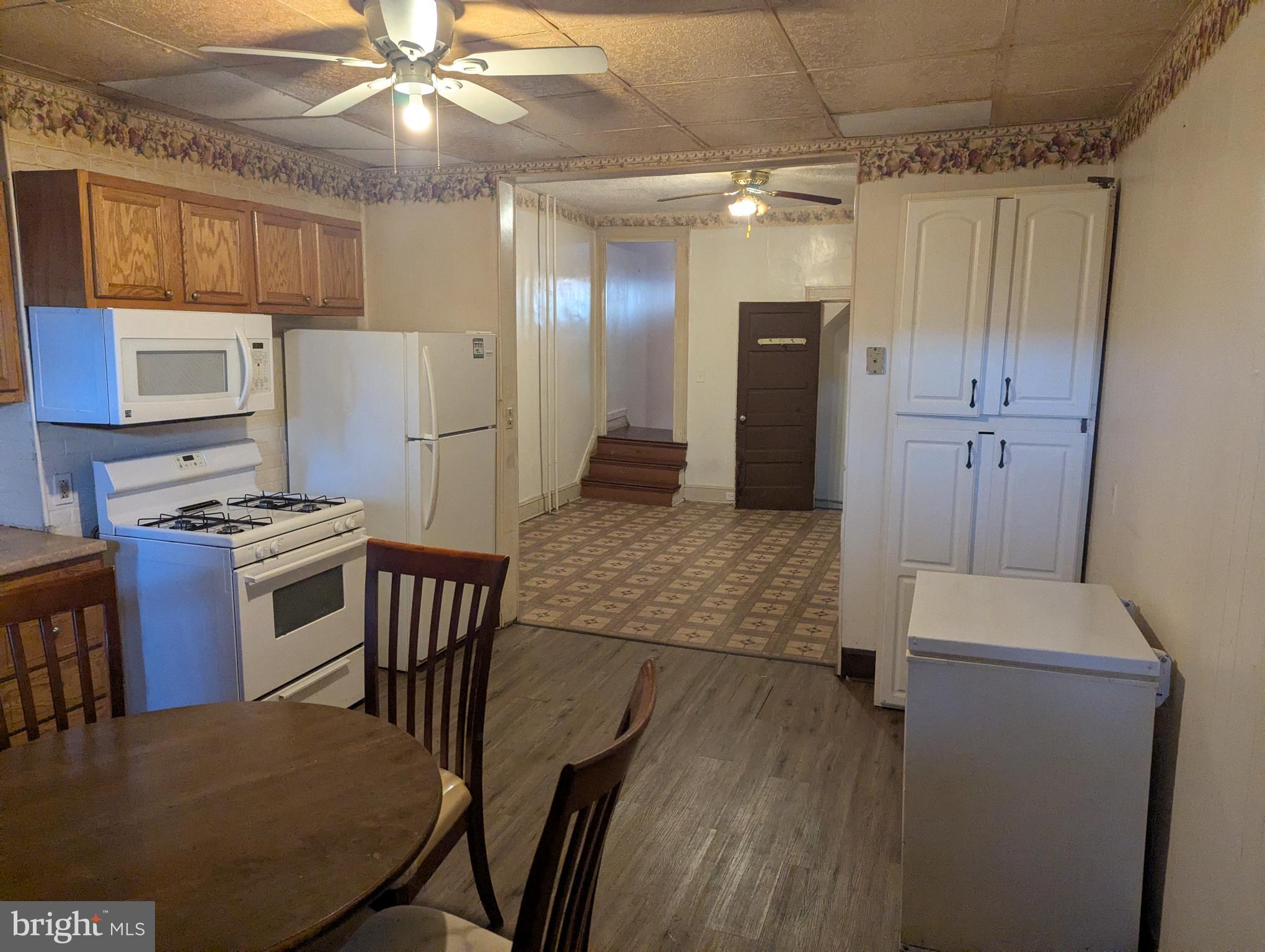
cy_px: 476
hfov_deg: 71.5
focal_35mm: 24
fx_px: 878
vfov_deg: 56.9
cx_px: 632
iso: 525
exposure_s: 1/120
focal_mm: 6.81
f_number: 1.85
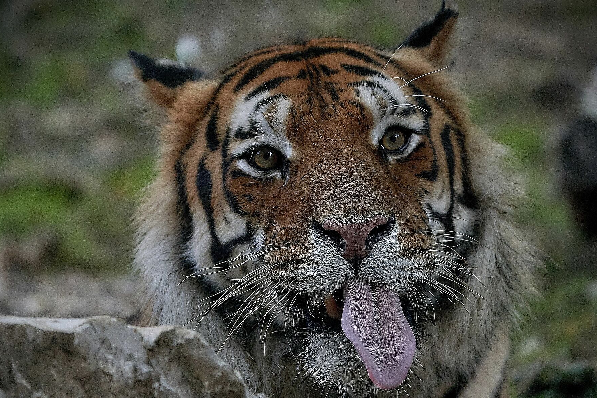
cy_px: 264
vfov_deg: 5.2
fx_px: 4345
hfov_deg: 7.9
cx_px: 299
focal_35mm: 262
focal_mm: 194
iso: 2500
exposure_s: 1/1000
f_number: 5.6
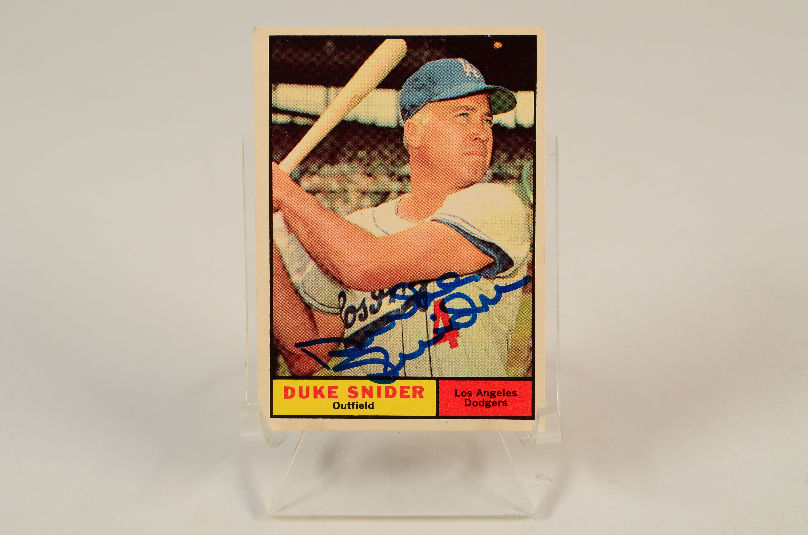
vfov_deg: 22.5
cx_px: 404
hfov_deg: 33.5
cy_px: 268
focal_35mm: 60
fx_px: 1344
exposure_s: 1/160
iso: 200
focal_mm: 40
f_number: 13
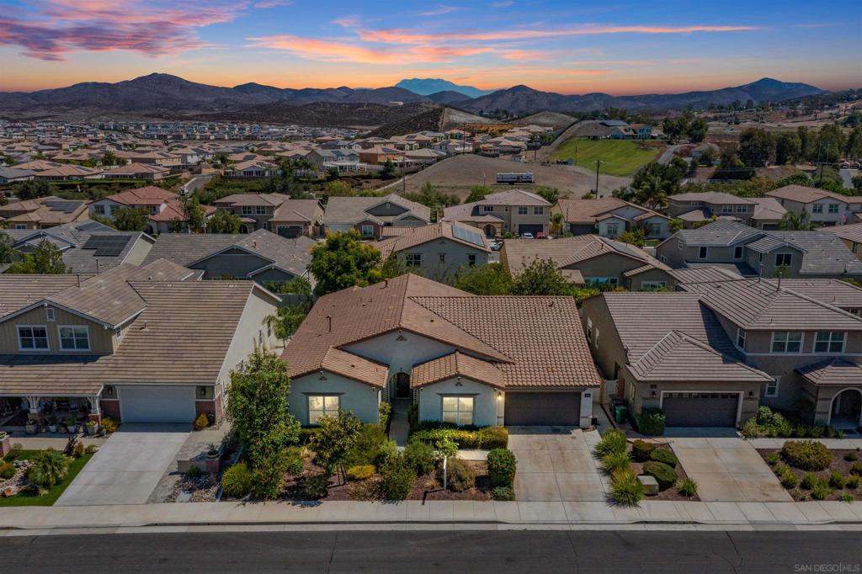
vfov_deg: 46.4
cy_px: 287
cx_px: 431
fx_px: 670
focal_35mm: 28
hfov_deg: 65.5
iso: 400
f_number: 8
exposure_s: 1/1600
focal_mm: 10.26
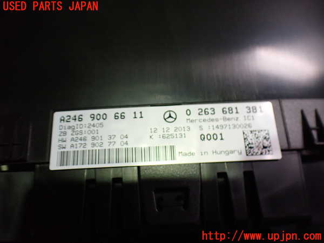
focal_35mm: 30
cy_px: 122
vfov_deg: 46.8
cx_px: 162
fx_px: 281
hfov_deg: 60.0
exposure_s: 1/125
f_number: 2.3
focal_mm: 5.4
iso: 800
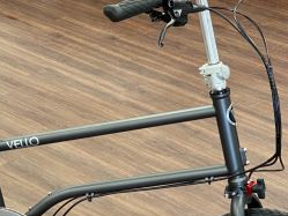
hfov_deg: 16.1
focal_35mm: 122
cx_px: 88
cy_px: 179
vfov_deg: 12.1
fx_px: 1016
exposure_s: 1/50
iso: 200
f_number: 2
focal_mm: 6
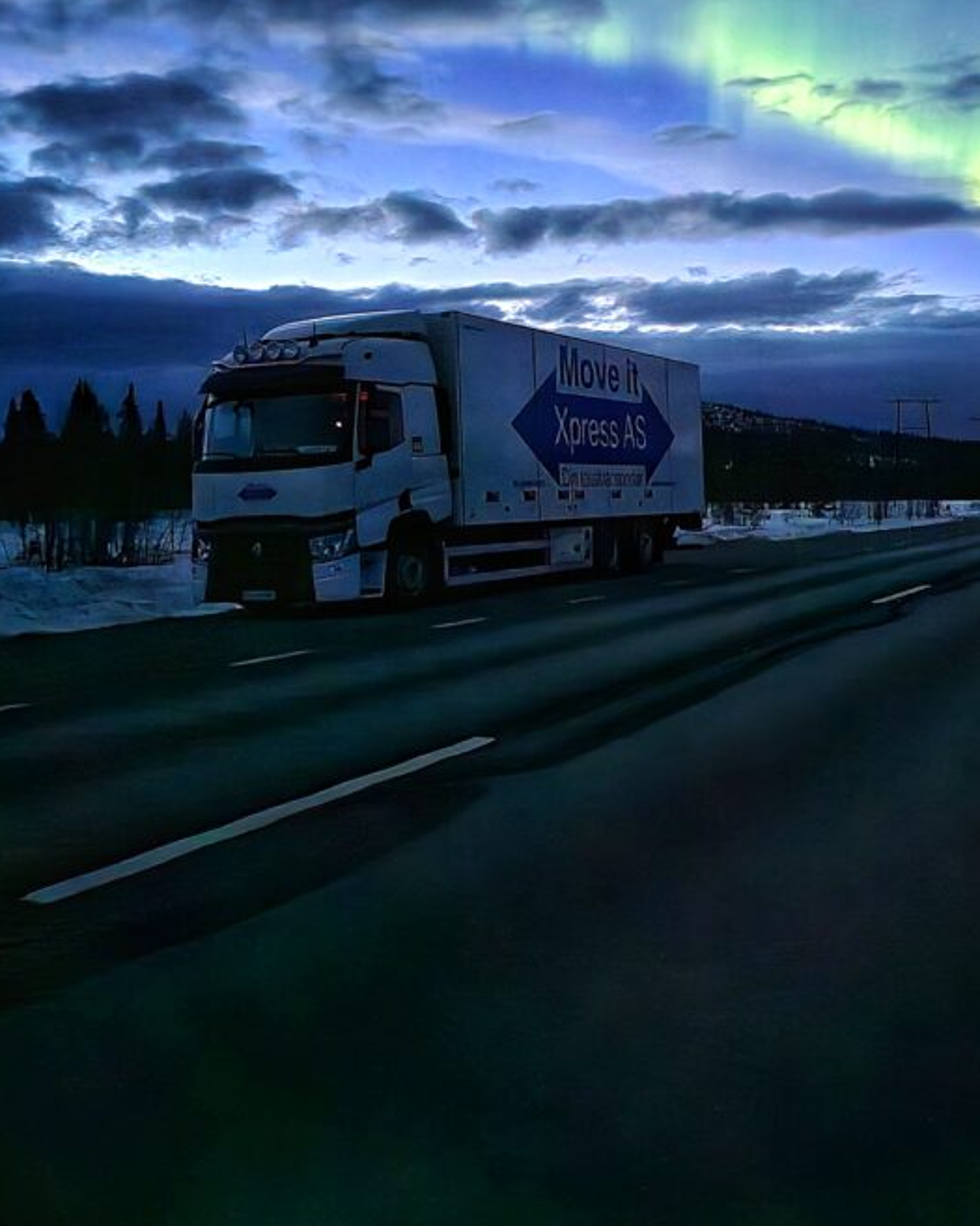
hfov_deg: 41.5
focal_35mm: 35
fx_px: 1270
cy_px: 431
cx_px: 681
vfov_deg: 50.8
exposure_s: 1/2
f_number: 1.7
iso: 3200
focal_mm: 6.3
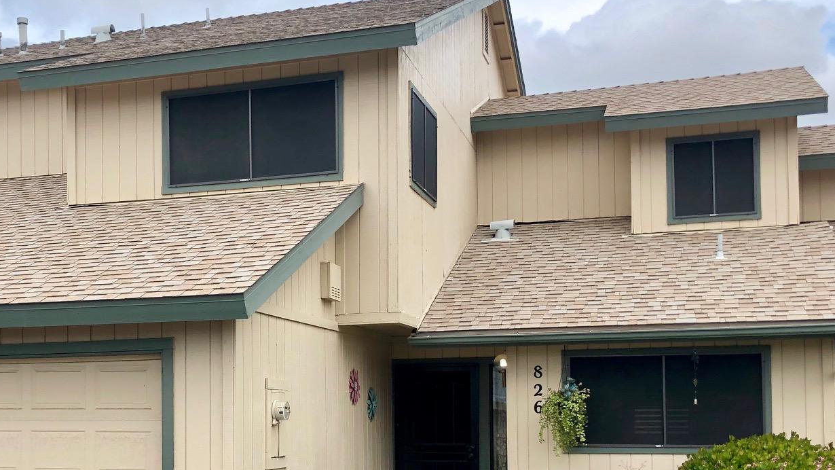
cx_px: 274
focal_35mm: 50
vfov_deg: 23.5
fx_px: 1107
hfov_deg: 40.8
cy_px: 392
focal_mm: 3.99
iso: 20
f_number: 1.8
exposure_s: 1/1000
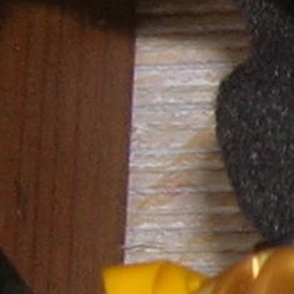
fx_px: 3786
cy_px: -32
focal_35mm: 394
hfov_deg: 4.3
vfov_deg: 4.4
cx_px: 948
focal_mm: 7.7
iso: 50
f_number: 3.2
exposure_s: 1/60.1
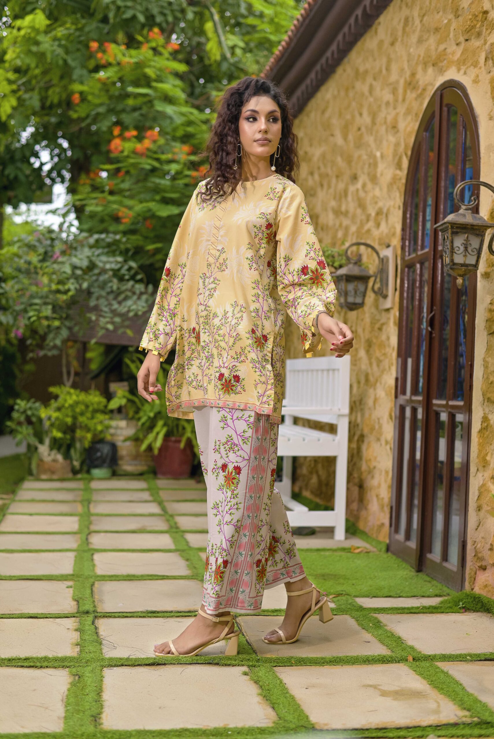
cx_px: 247
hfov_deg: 27.0
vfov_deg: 39.6
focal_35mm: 50
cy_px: 370
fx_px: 1028
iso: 100
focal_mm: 50
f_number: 2.8
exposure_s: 1/640
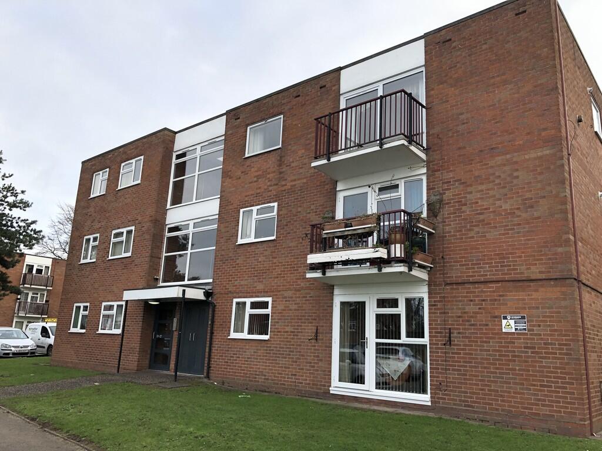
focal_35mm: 28
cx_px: 301
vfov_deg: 49.7
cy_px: 226
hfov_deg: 63.4
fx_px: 487
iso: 20
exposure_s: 1/648
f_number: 1.8
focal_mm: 4
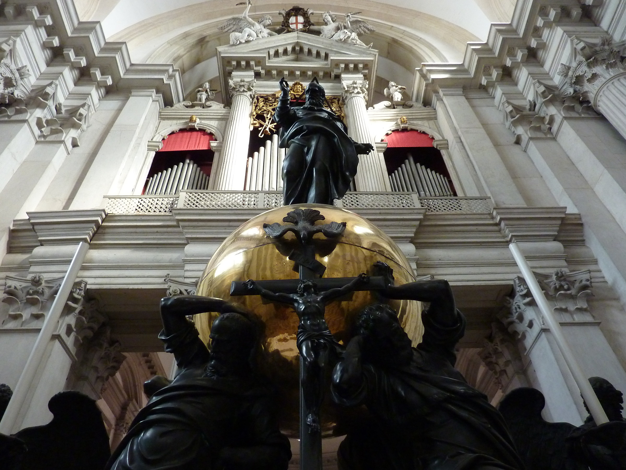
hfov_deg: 69.4
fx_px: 452
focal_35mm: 25
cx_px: 313
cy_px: 235
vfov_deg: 54.9
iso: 400
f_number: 3.3
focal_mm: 4.1
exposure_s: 1/15
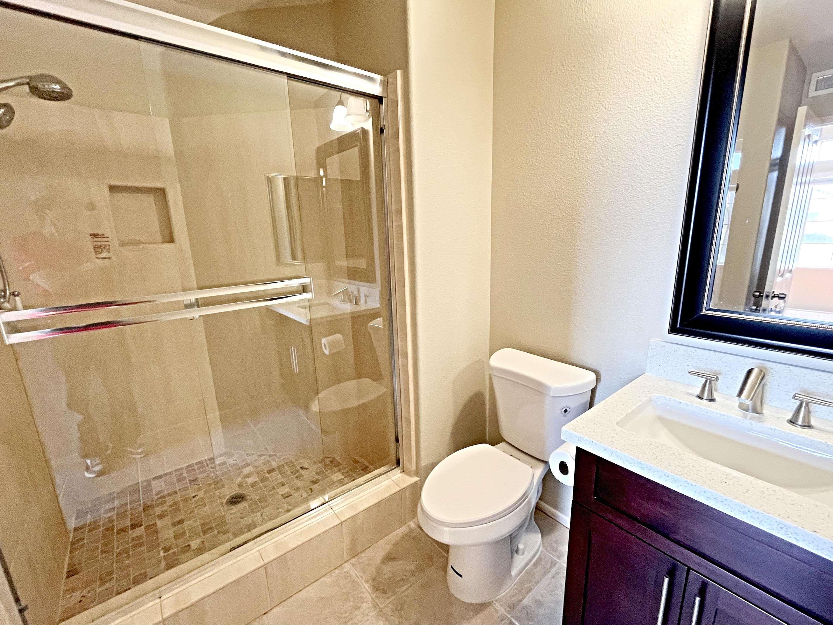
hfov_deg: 102.0
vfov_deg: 85.7
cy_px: 315
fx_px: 337
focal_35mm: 14
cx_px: 435
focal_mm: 1.54
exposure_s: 1/60
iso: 320
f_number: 2.4
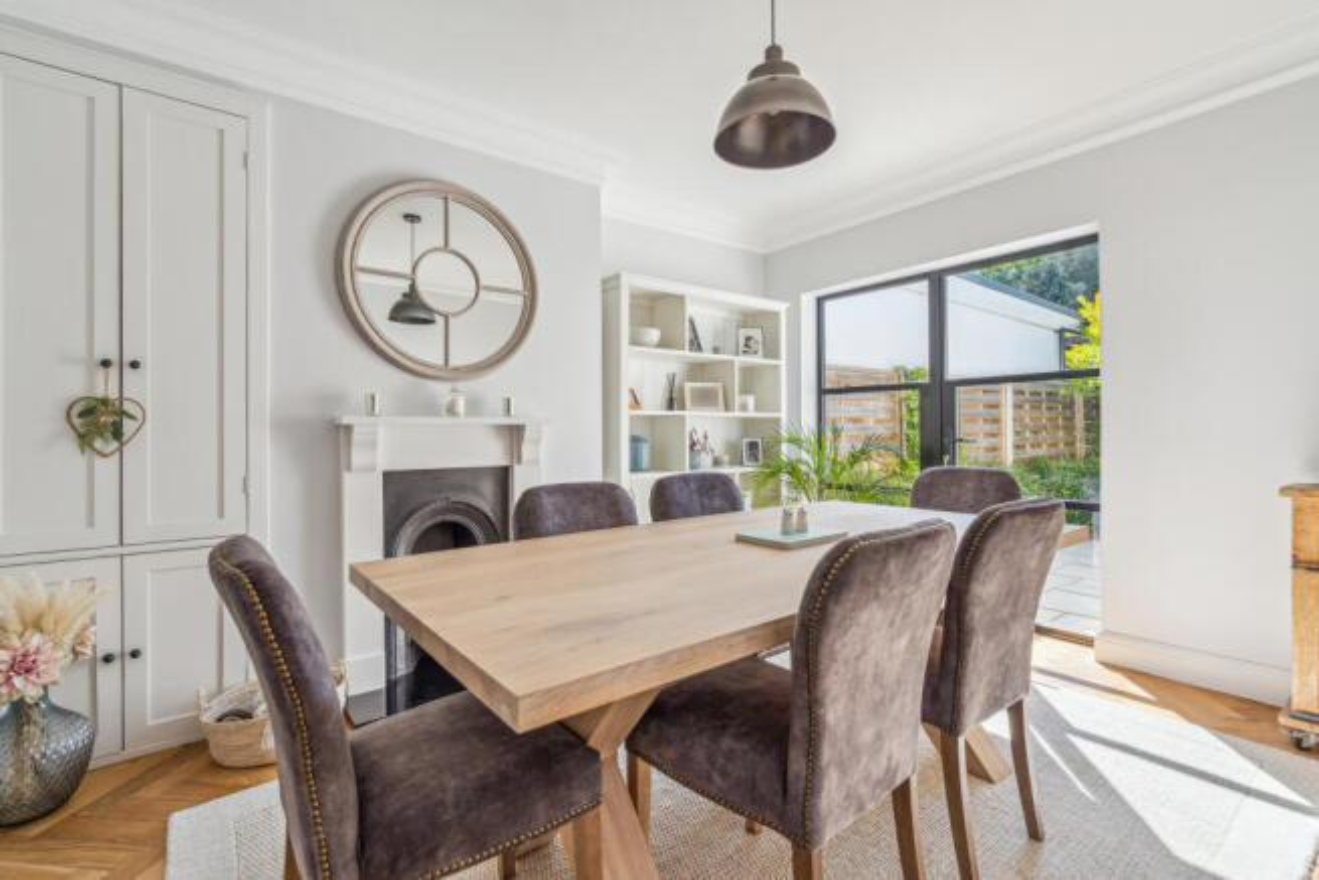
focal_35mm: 16
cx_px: 660
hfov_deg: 96.7
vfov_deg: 73.8
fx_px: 586
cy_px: 440
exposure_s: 1/50
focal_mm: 16
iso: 200
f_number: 8
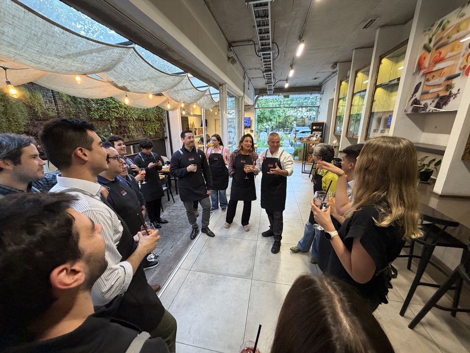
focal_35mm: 14
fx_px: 190
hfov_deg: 102.1
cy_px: 176
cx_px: 235
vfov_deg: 85.7
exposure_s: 1/50
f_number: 2.2
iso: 320
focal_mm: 2.22
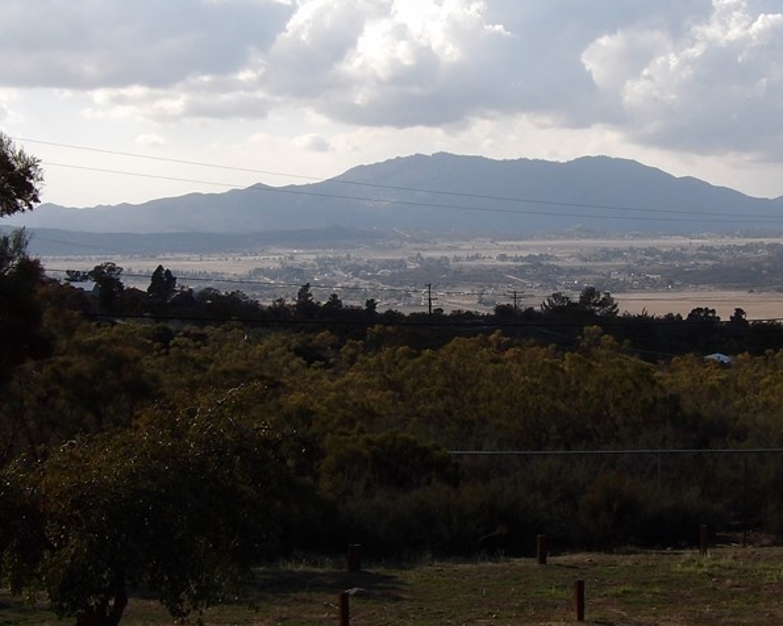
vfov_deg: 17.3
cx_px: 440
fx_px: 2062
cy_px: 259
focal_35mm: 89
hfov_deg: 21.5
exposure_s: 1/519
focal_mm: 9.5
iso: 100
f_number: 5.5
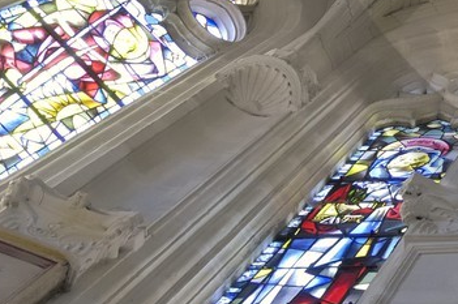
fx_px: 1042
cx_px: 759
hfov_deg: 20.0
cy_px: -261
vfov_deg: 14.4
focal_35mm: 82
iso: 100
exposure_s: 1/10
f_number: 7.1
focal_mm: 12
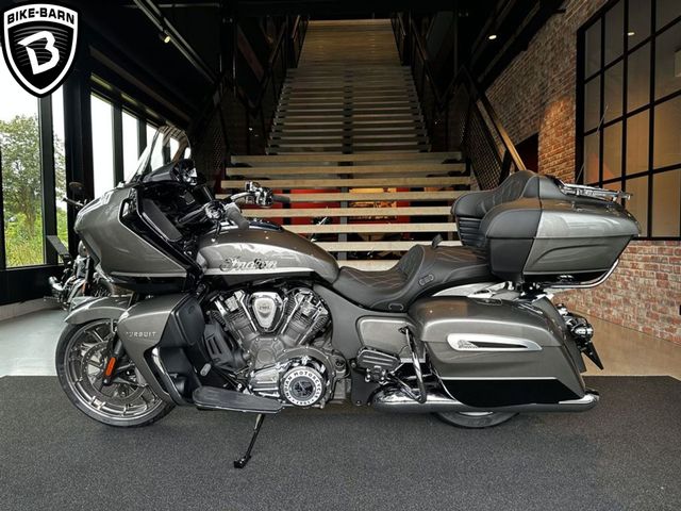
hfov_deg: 71.6
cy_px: 256
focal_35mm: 24
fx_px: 472
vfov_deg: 56.8
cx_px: 340
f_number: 1.78
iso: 100
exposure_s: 1/121
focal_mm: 6.86
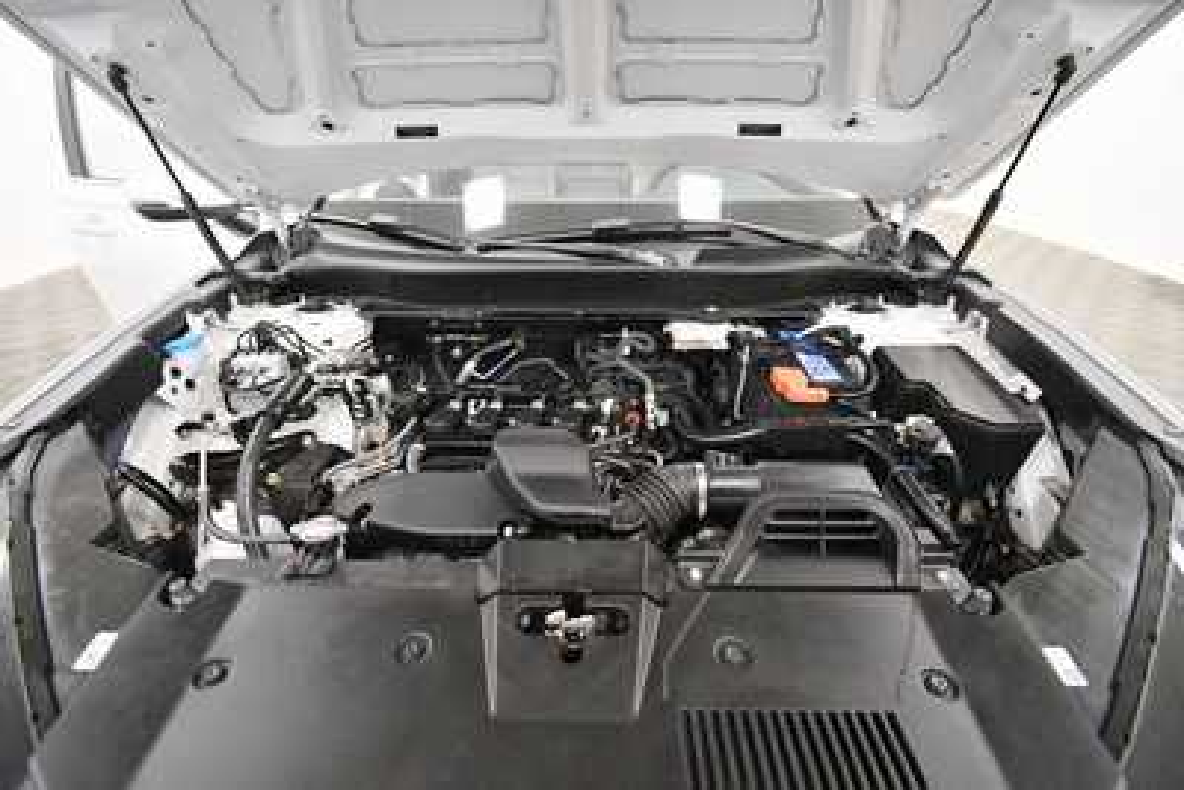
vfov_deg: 77.4
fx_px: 493
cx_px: 592
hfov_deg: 100.4
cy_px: 395
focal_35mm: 15
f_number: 4.5
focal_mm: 10
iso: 2200
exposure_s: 1/125
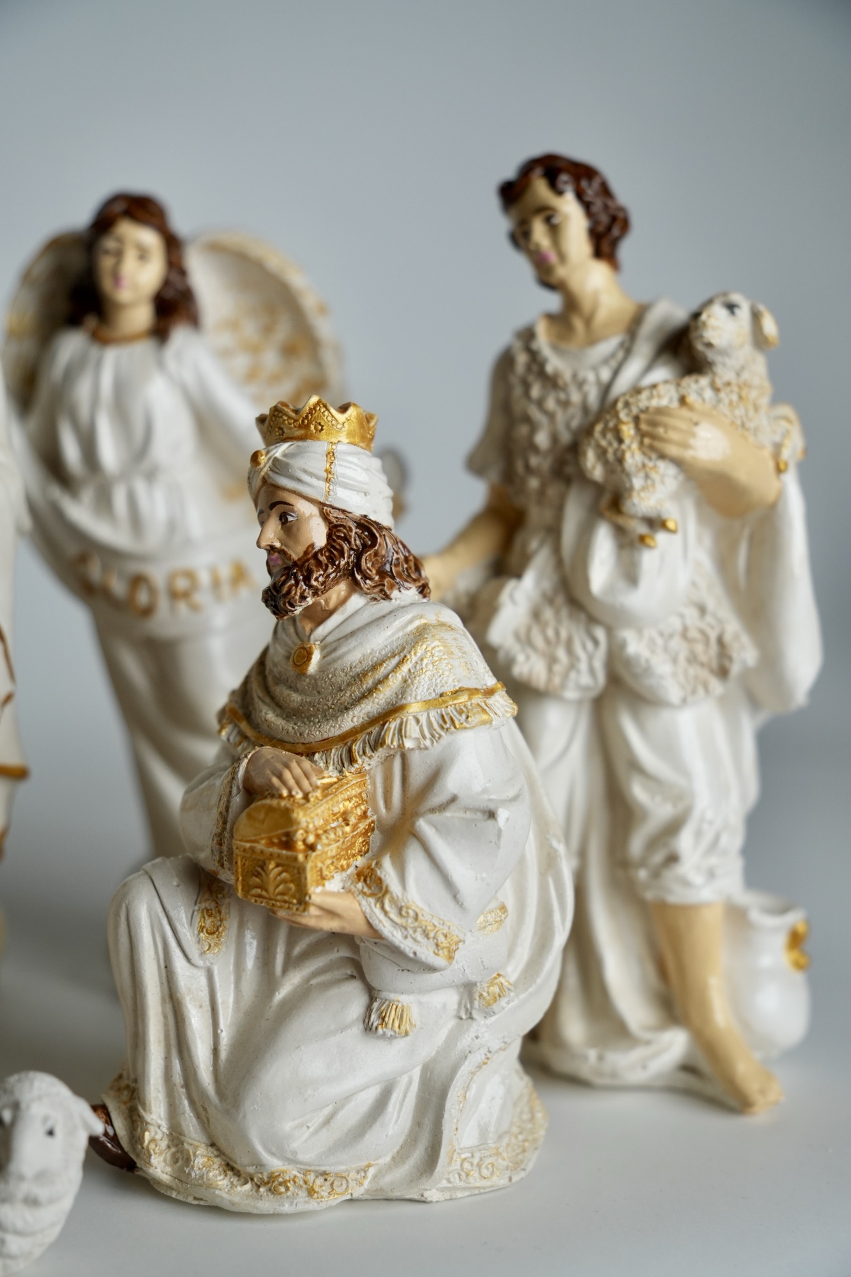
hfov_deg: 25.7
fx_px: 1862
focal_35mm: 52
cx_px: 426
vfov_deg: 37.9
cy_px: 638
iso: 400
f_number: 2.8
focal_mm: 35
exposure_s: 1/1000
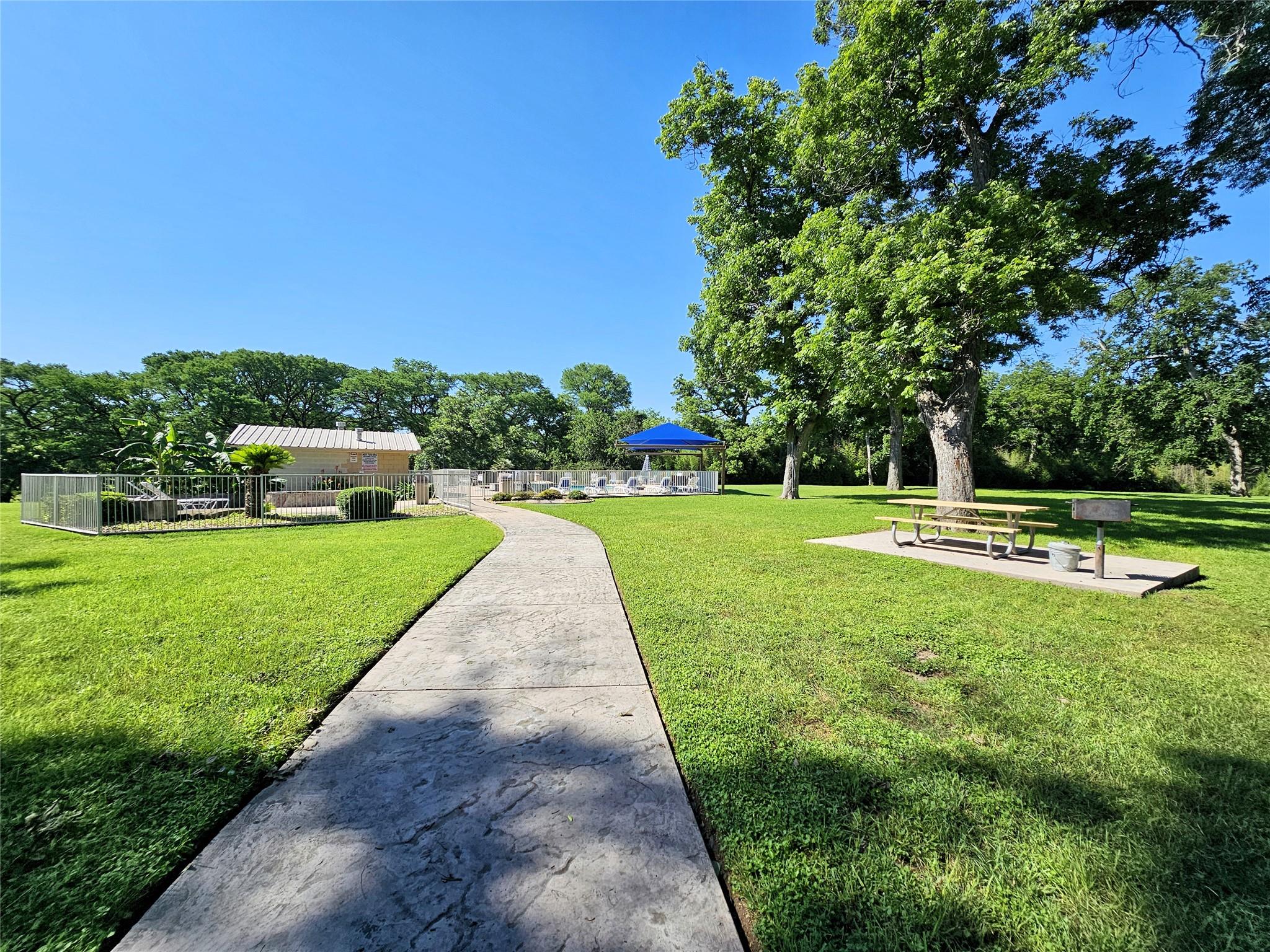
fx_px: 477
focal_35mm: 13
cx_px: 635
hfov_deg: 106.2
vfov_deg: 89.9
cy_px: 476
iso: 50
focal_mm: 2.2
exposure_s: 1/2122
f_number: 2.2
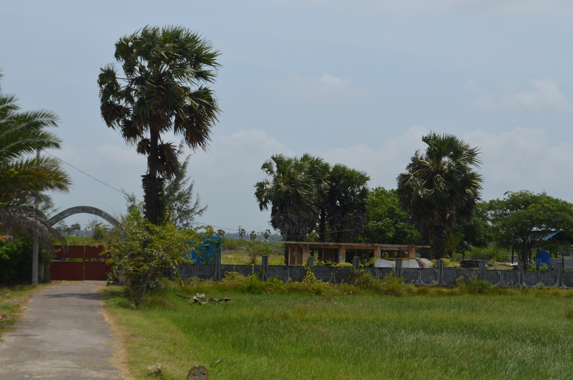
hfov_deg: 29.3
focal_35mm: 69
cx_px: 286
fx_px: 1096
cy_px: 190
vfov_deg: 19.6
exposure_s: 1/320
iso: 100
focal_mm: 46
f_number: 9
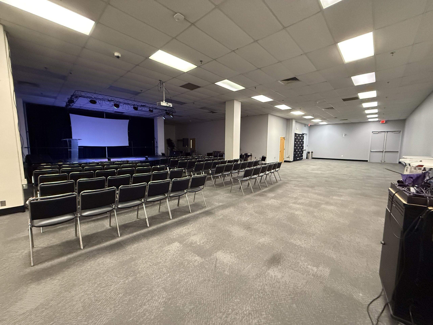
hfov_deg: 102.1
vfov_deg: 85.7
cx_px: 216
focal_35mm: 14
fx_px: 175
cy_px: 162
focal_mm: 2.22
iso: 800
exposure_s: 1/60
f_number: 2.2
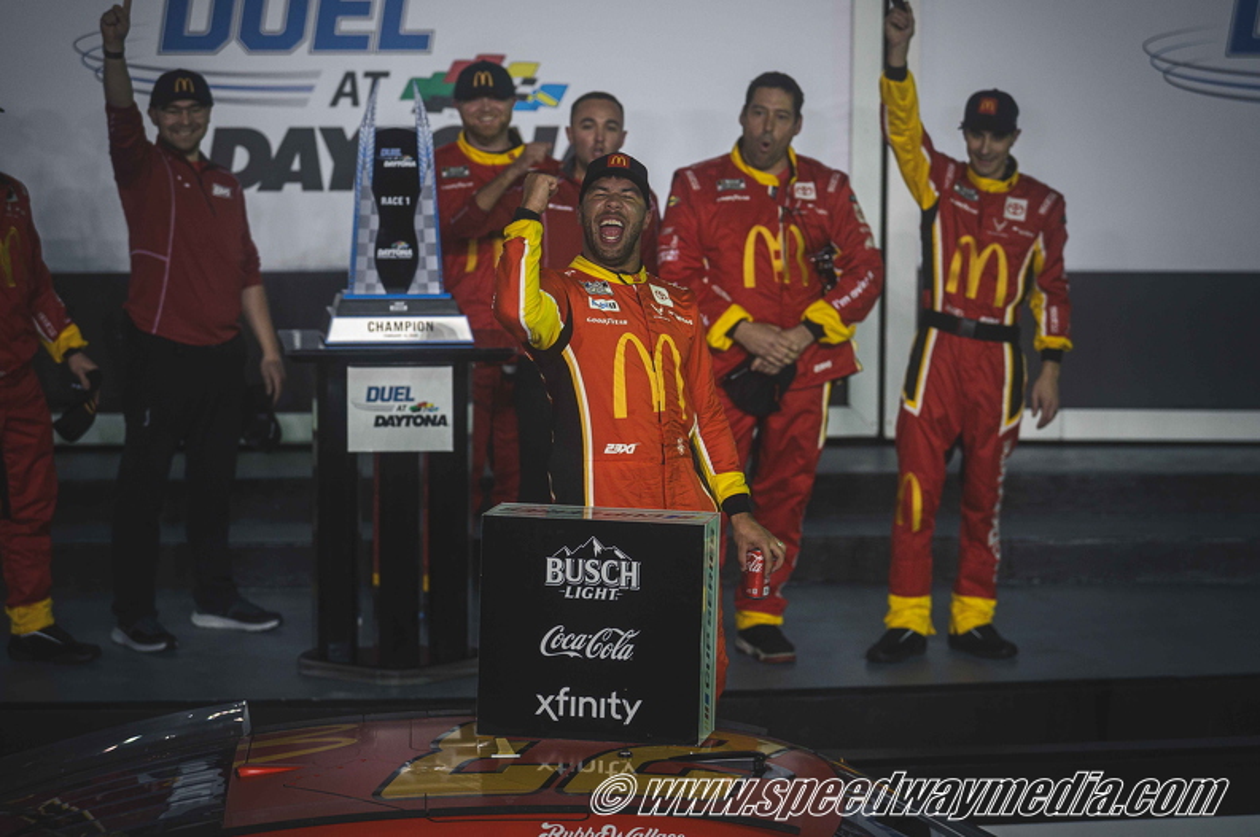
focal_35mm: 135
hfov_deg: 15.2
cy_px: 418
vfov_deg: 10.1
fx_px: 4719
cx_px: 630
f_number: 2.8
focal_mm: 135
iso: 1250
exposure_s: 1/320
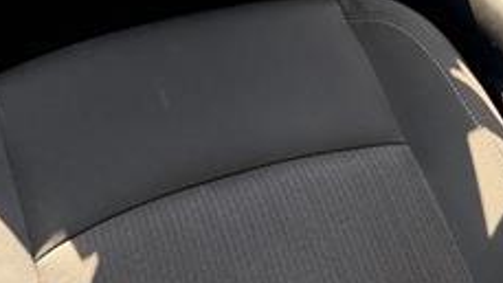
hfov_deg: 28.9
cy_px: -64
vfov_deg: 15.9
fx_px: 974
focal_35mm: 73
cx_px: 270
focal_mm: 6.76
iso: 160
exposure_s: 1/224
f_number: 1.78
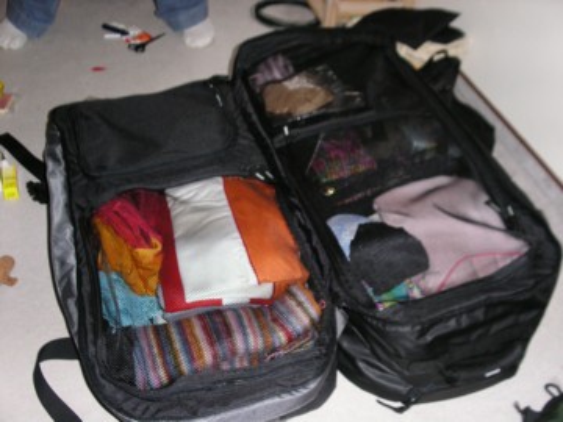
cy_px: 211
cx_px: 282
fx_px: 618
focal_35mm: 38
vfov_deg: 37.7
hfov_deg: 49.0
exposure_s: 1/45
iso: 200
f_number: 2.8
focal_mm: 7.8
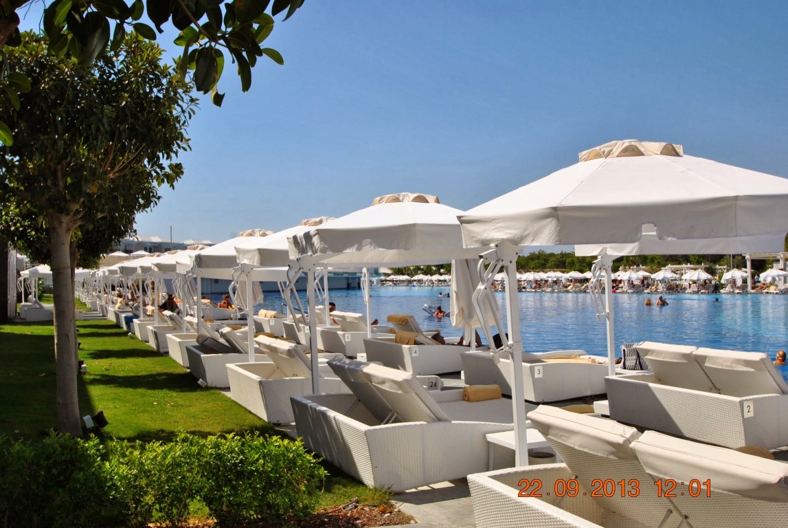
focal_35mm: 36
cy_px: 264
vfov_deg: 37.0
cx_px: 394
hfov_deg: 53.1
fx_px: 789
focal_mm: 24
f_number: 9
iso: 100
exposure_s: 1/320
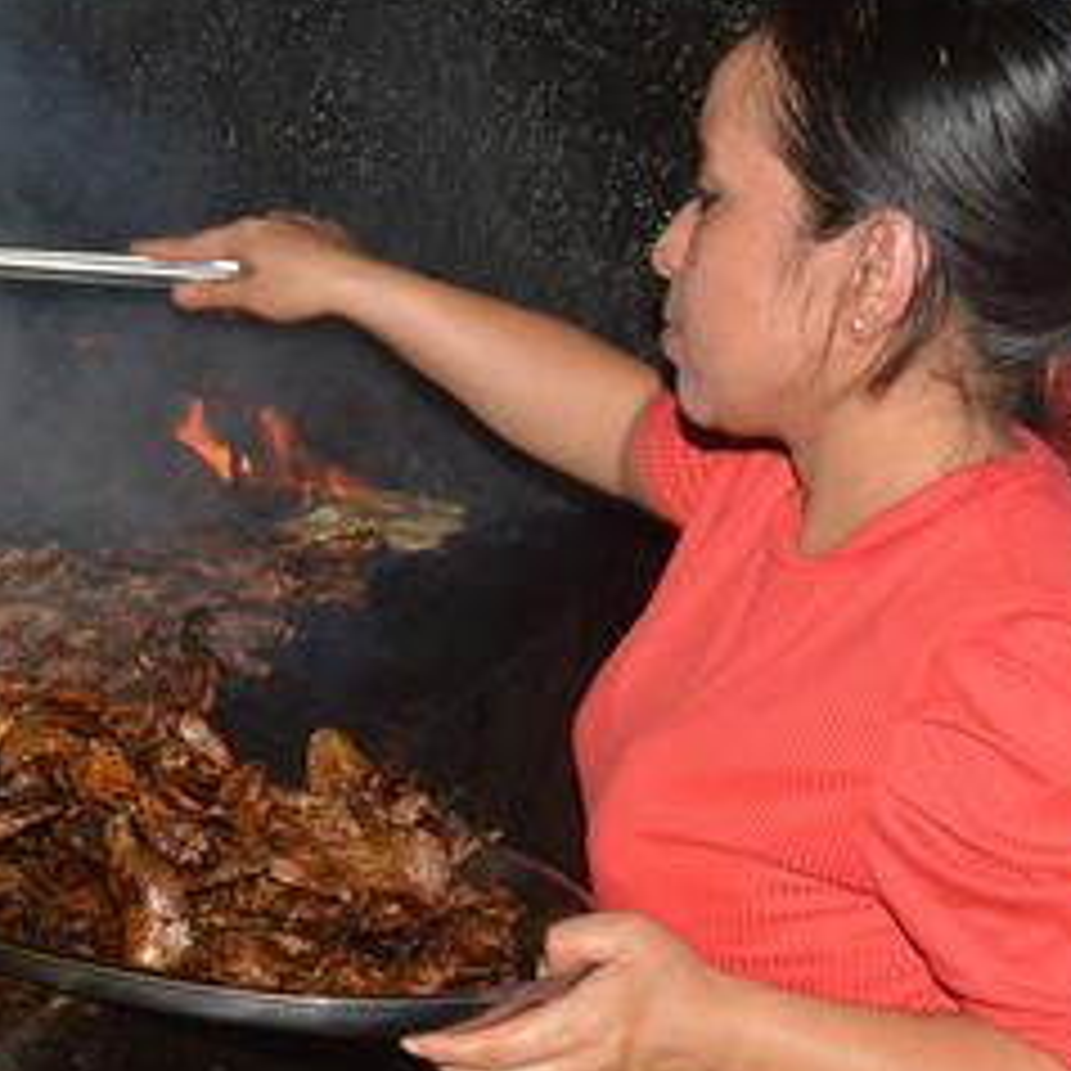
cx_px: 536
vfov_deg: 23.1
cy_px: 504
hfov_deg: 23.1
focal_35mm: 75
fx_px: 2625
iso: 200
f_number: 8
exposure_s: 1/125
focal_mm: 28
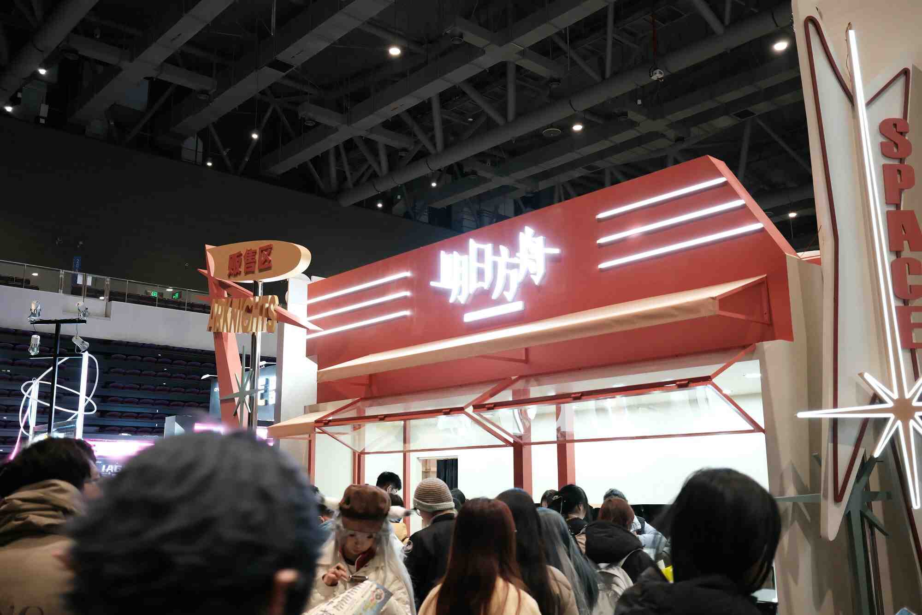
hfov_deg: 54.4
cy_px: 308
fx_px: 896
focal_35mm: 35
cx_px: 461
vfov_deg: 37.8
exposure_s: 1/34
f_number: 2.8
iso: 400
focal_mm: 23
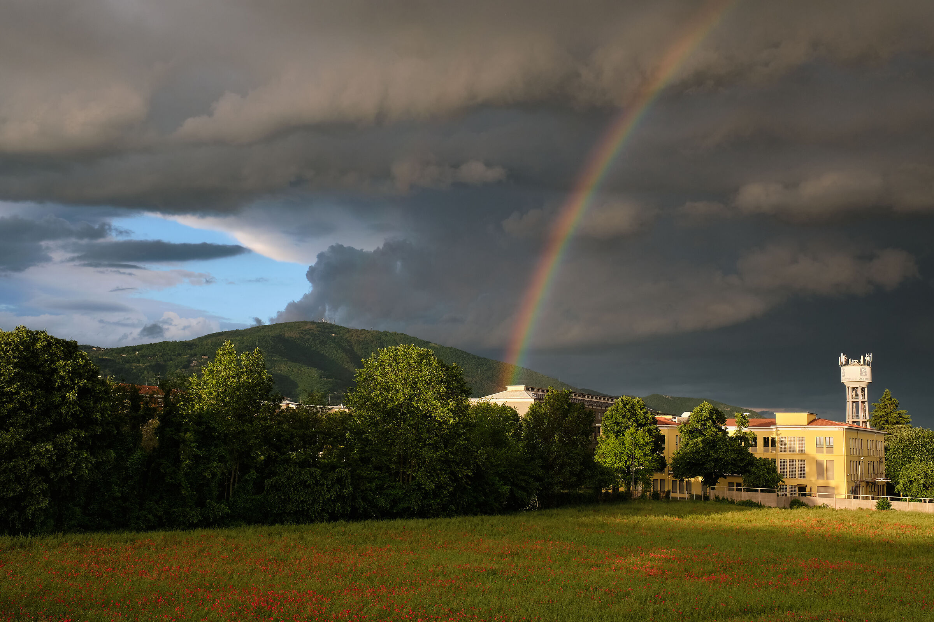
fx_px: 908
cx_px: 467
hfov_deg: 54.4
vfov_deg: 37.9
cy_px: 311
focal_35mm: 35
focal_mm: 23
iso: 400
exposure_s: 1/120
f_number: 8
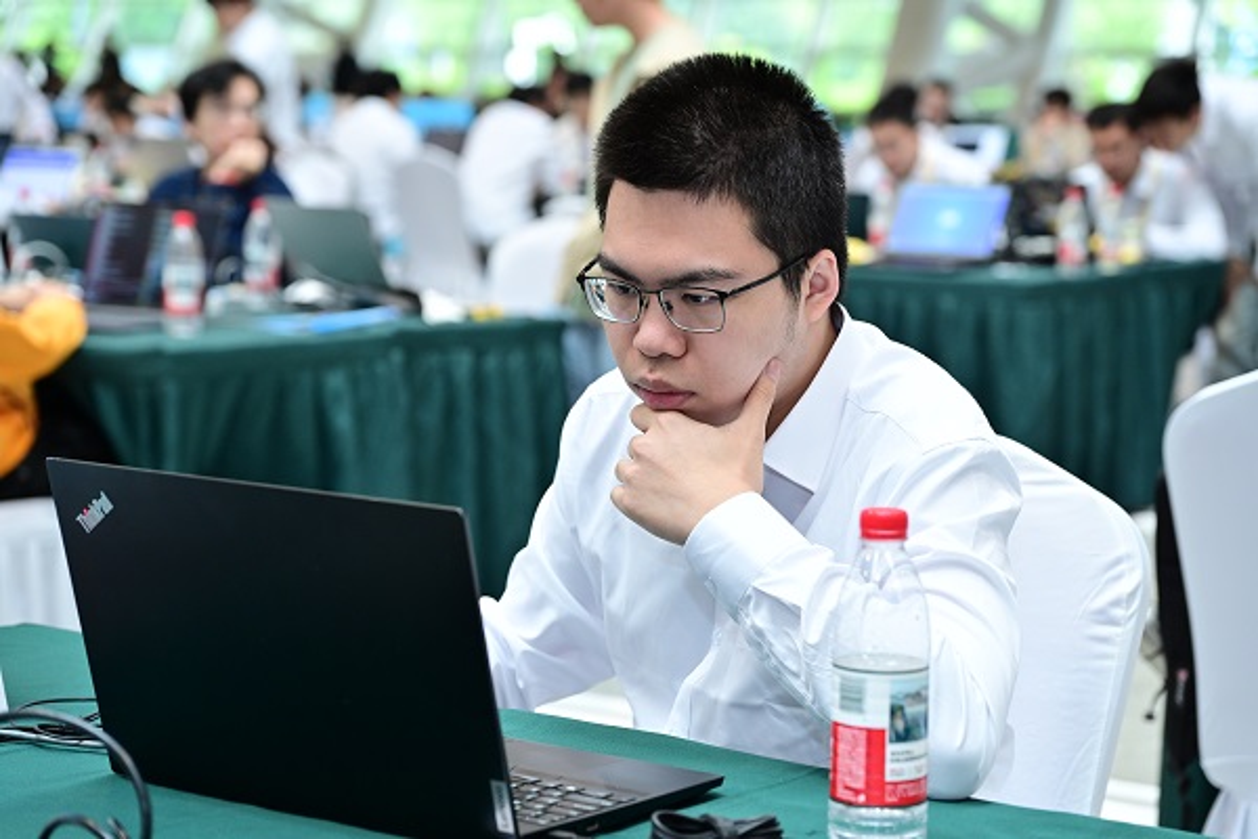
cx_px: 629
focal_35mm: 78
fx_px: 2725
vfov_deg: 17.5
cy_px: 420
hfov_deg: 26.0
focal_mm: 78
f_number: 4
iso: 1250
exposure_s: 1/100
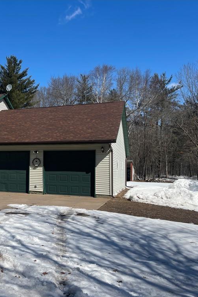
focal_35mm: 37
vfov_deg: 51.9
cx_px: 6
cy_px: 152
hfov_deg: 33.3
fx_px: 305
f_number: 1.6
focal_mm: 5.1
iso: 32
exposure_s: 1/6579
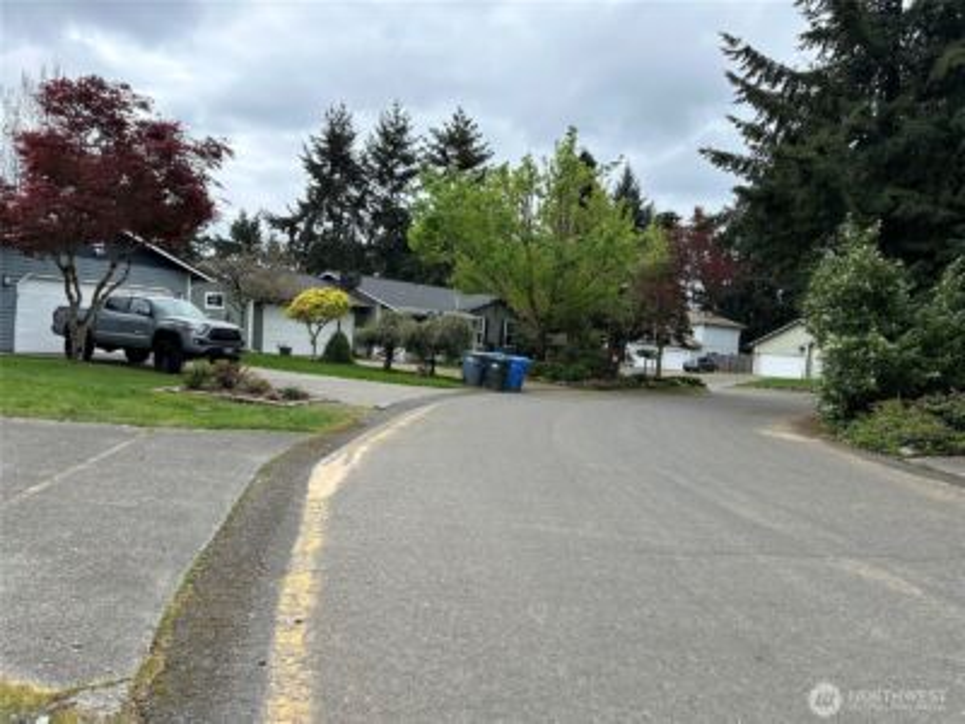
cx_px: 482
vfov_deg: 56.8
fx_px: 669
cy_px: 362
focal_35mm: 24
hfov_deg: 71.6
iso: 80
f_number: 1.78
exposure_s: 1/2299
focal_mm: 6.86
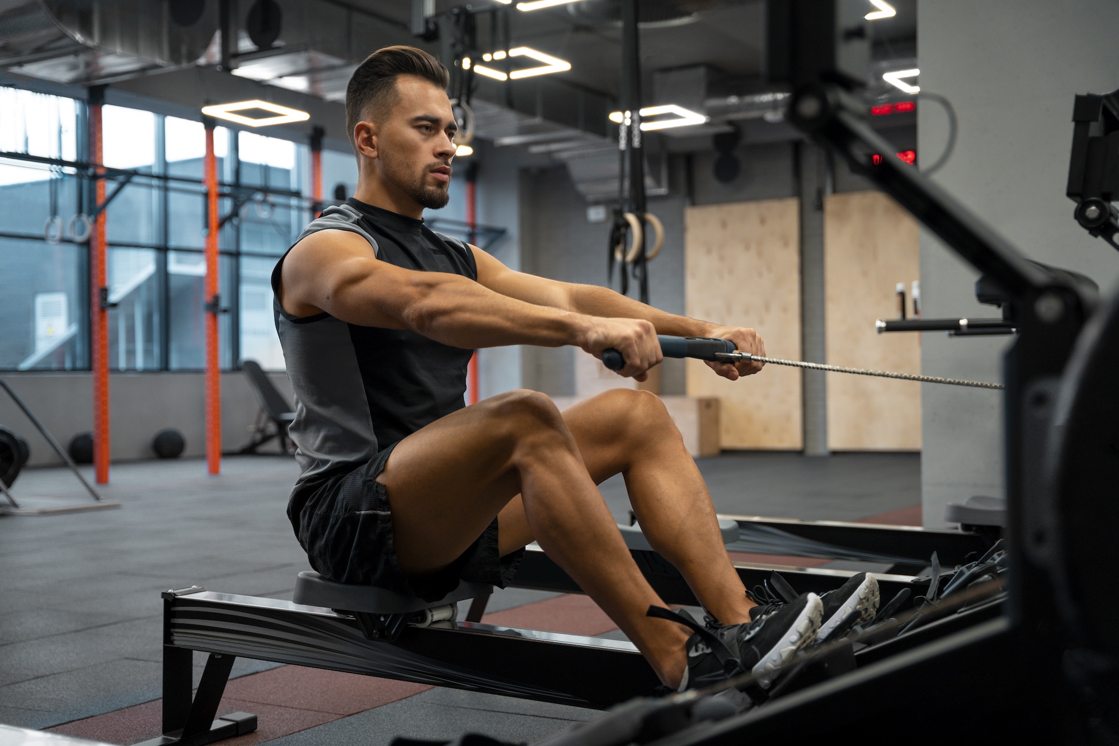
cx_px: 560
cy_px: 373
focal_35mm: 45
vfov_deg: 30.1
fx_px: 1386
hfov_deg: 44.0
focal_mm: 44.6
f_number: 2.8
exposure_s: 1/125
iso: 1000
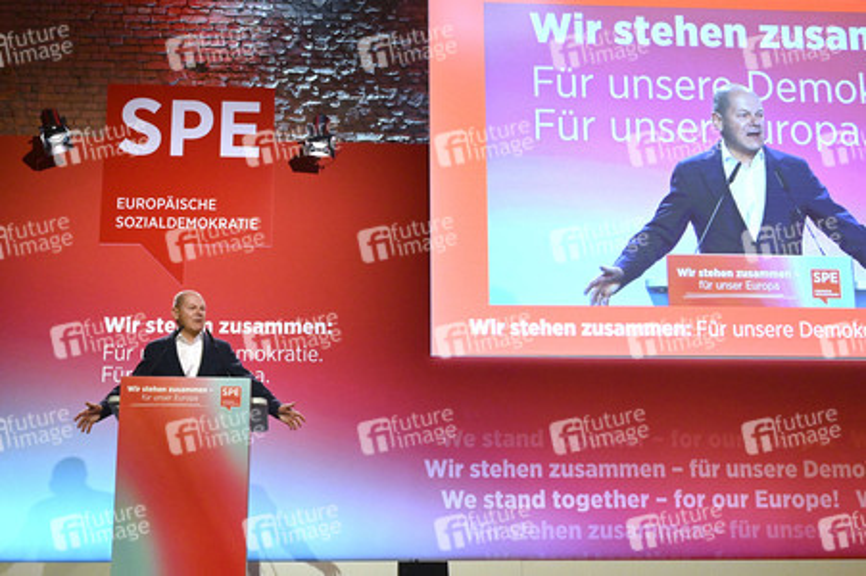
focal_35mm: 35
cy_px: 288
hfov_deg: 54.5
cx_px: 433
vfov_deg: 37.8
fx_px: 841
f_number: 5.6
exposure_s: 1/320
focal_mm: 35
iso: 6400
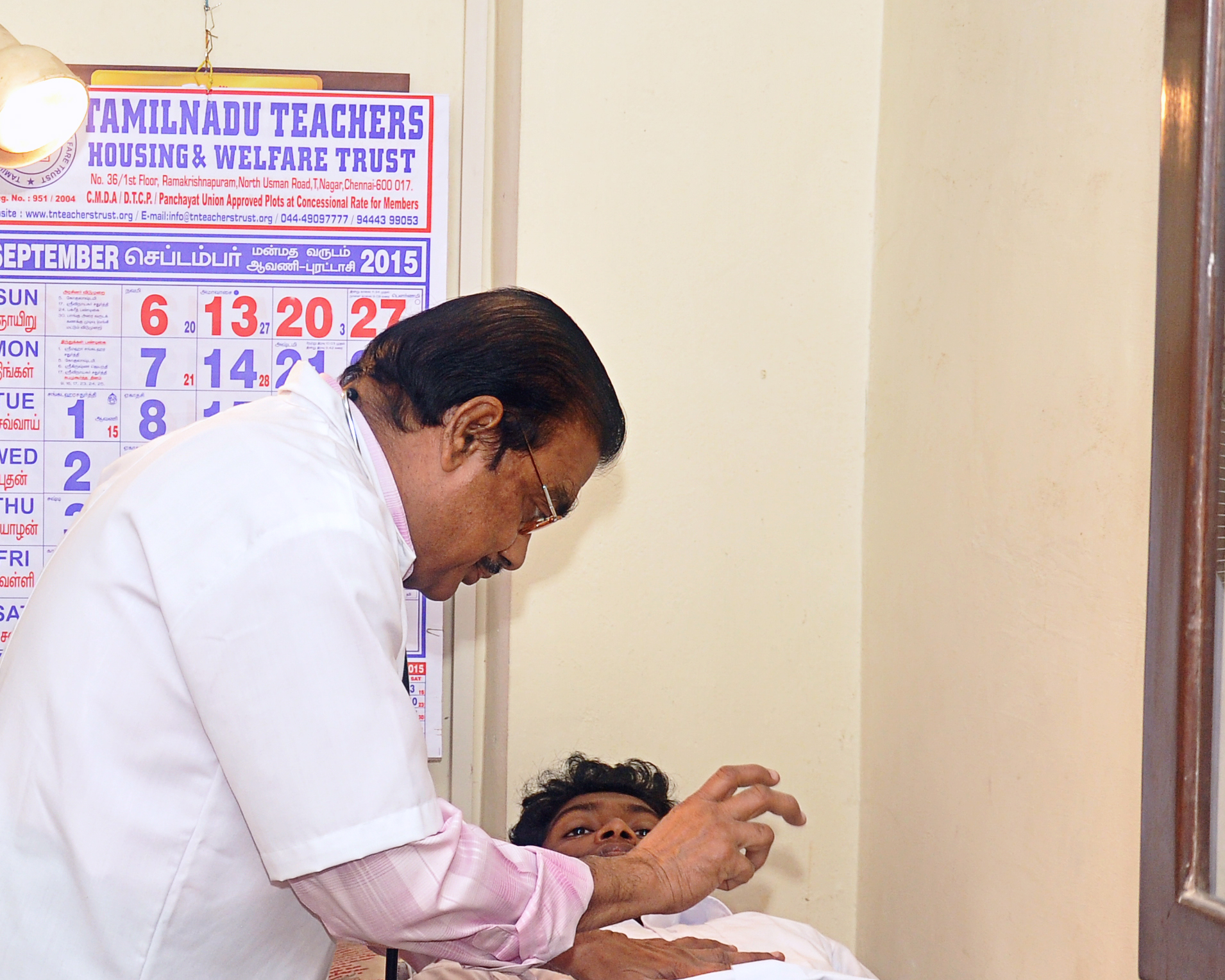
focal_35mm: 101
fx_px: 3662
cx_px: 298
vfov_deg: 15.2
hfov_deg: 18.9
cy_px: 570
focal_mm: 32
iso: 400
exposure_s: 1/125
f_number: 5
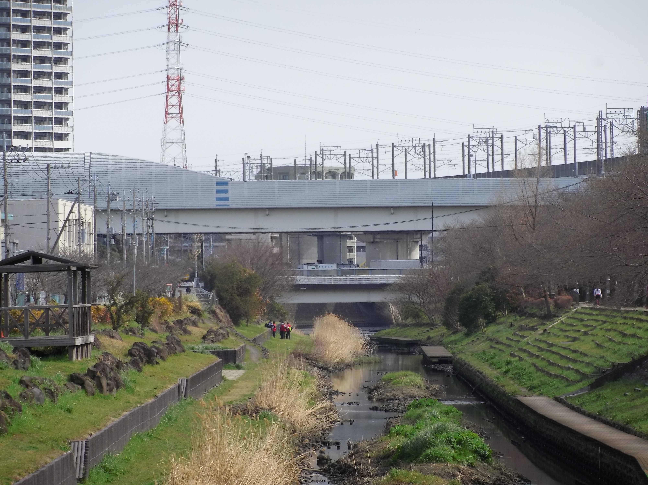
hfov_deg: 7.9
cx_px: 324
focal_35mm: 250
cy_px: 242
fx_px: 4675
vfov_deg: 5.9
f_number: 6.5
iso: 100
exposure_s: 1/320
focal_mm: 45
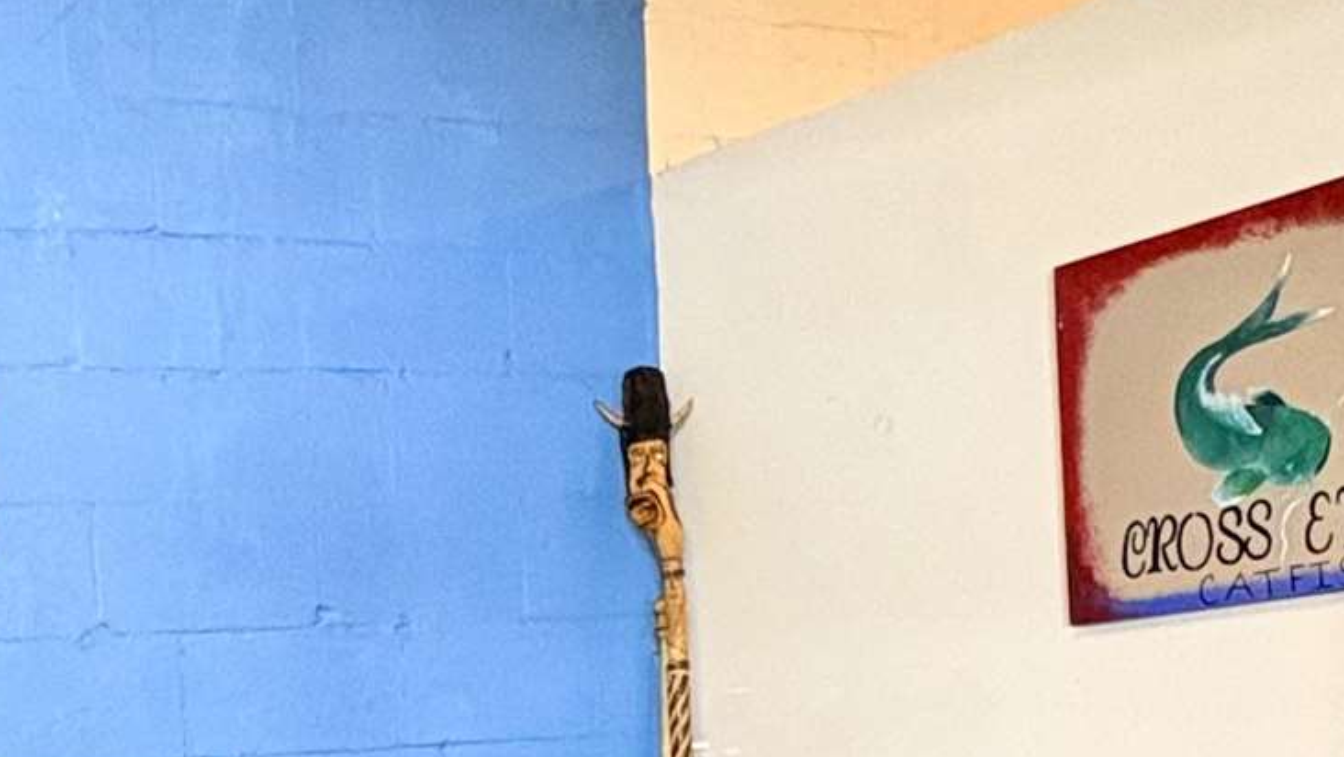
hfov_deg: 31.3
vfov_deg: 17.4
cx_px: 125
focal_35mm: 64
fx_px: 2281
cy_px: 1040
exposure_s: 1/60
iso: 320
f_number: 2.2
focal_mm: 2.22
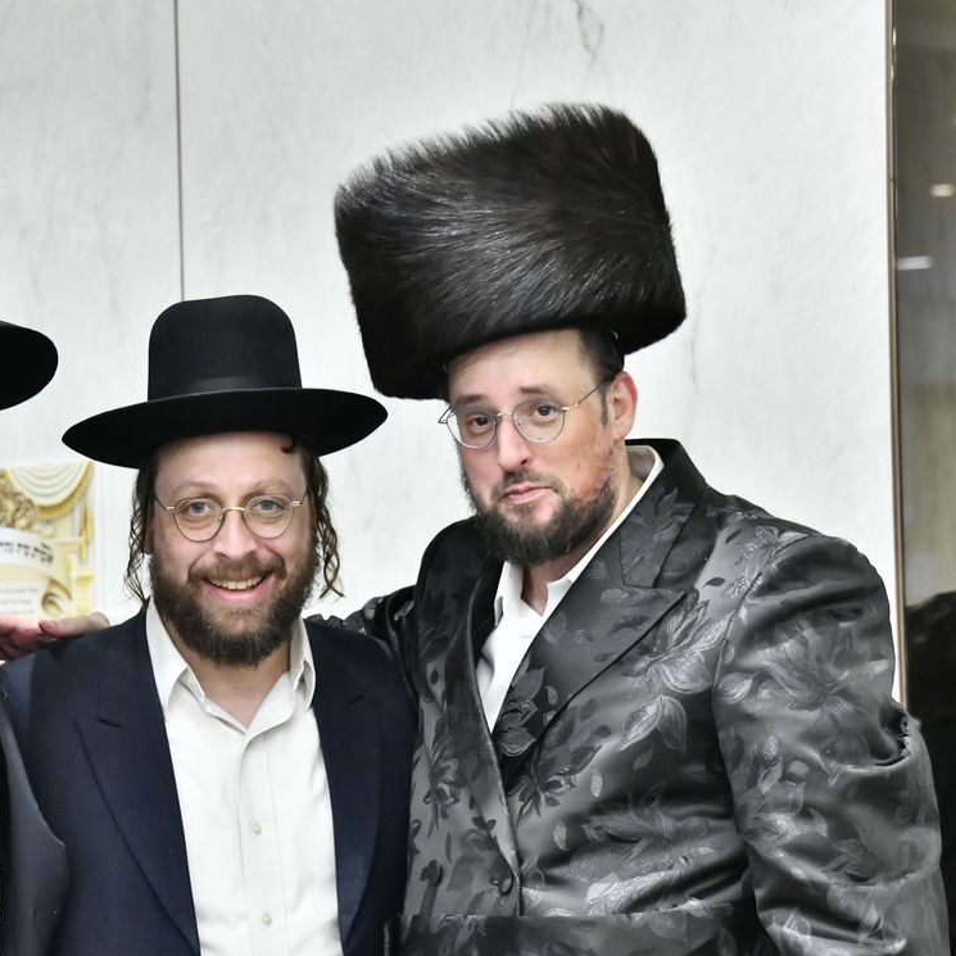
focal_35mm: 99
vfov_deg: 17.6
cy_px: 510
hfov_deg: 17.5
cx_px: 246
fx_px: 3093
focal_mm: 62
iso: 3200
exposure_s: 1/160
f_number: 5
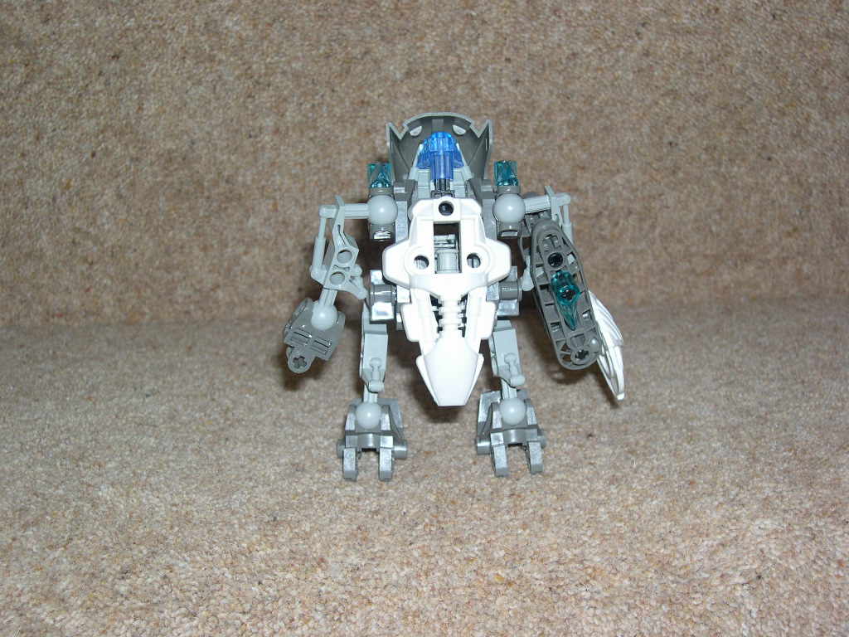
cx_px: 424
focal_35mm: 52
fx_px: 1275
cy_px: 318
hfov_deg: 36.8
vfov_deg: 28.0
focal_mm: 11.1
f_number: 3.2
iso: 100
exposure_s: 1/60
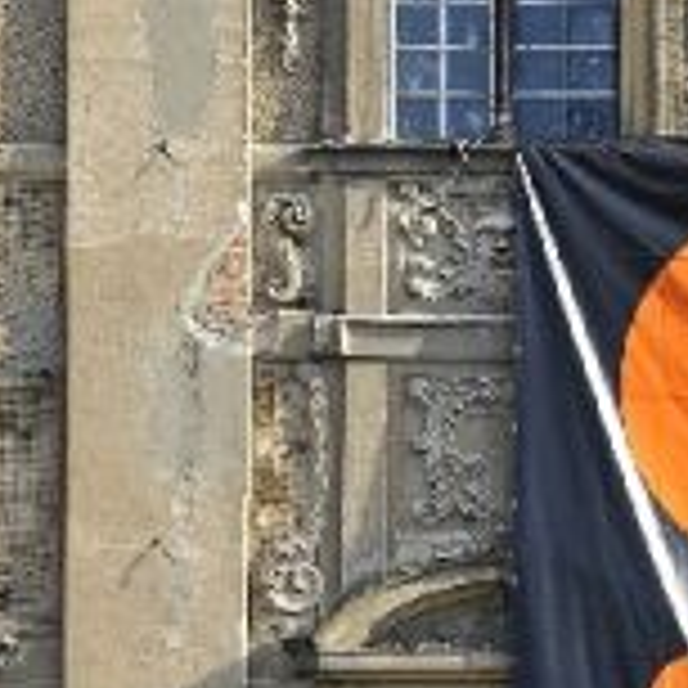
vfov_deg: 1.5
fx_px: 25477
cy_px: 719
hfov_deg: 1.5
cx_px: 780
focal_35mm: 1133
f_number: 4.8
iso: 500
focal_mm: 340
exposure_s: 1/1600
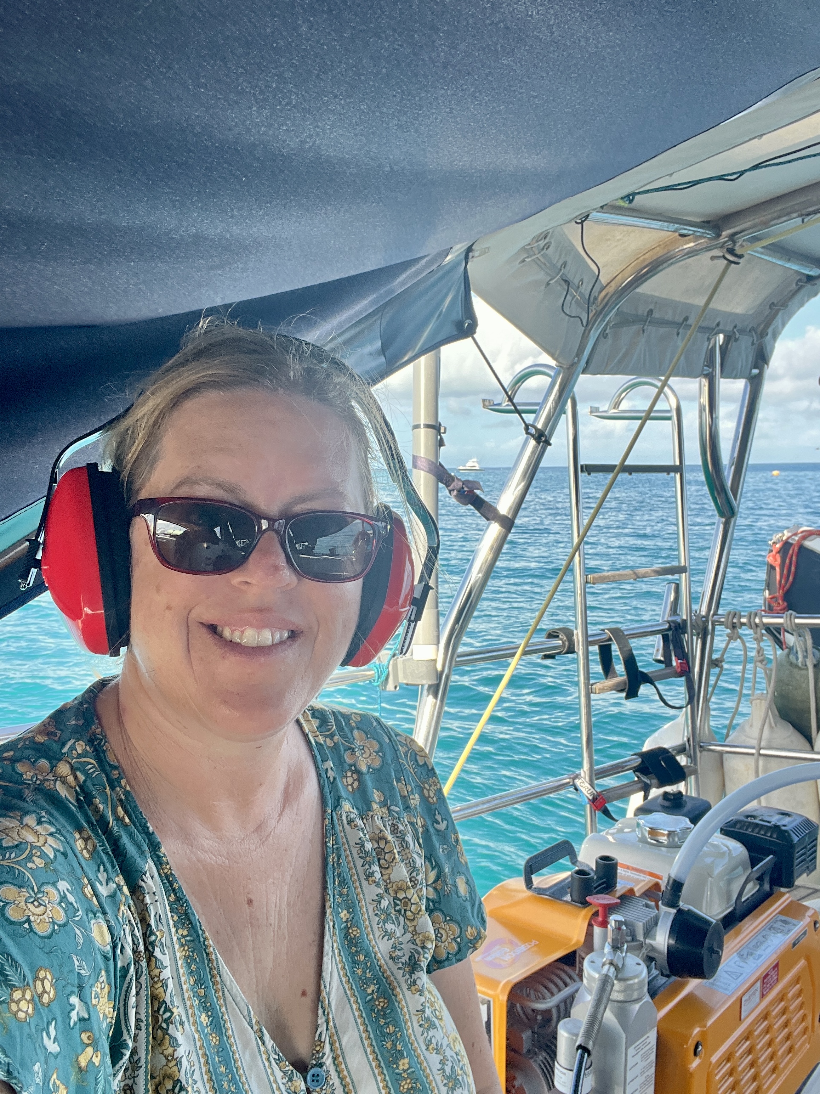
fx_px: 948
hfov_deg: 46.8
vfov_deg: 60.0
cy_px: 547
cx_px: 410
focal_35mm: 30
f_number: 2.2
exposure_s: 1/165
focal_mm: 2.71
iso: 40
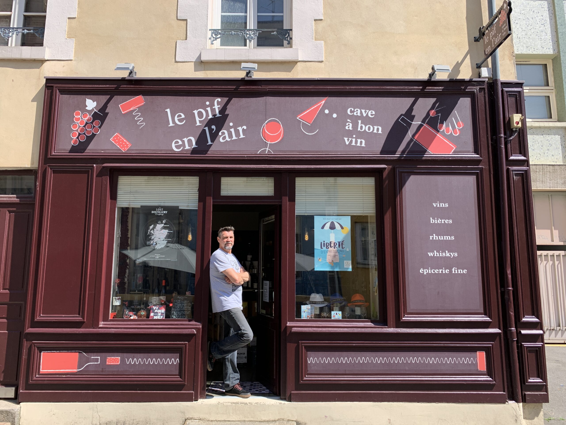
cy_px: 212
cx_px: 283
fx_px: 425
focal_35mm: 26
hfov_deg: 67.3
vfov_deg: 53.1
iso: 25
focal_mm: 4.25
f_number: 1.8
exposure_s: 1/796
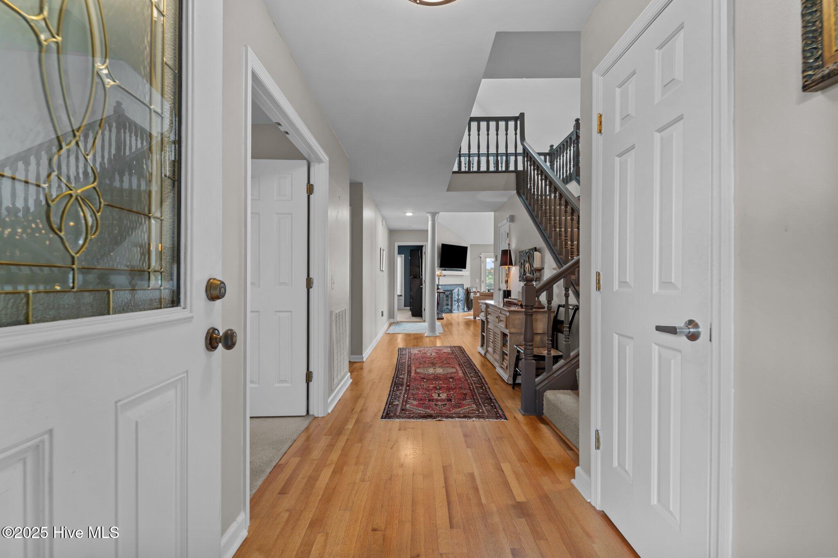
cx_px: 419
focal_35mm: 14
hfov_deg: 104.3
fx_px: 326
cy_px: 279
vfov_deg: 81.2
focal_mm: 14
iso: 500
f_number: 8
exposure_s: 1/1.67
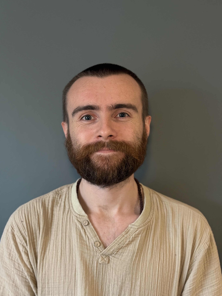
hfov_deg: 30.3
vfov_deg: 39.7
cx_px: 111
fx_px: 410
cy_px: 148
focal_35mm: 48
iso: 400
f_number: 1.78
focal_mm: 6.76
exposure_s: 1/25
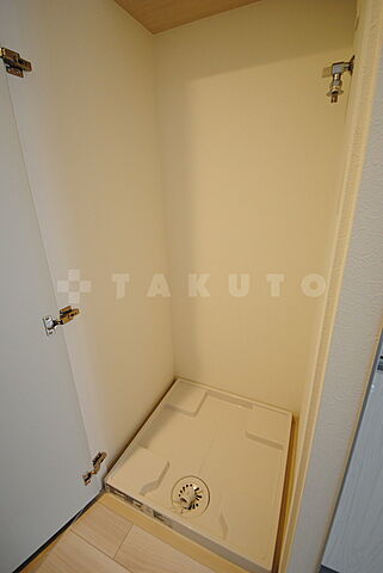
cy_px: 286
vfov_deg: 100.3
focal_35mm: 15
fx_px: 239
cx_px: 192
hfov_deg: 77.4
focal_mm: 10
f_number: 4.8
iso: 400
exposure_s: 1/20
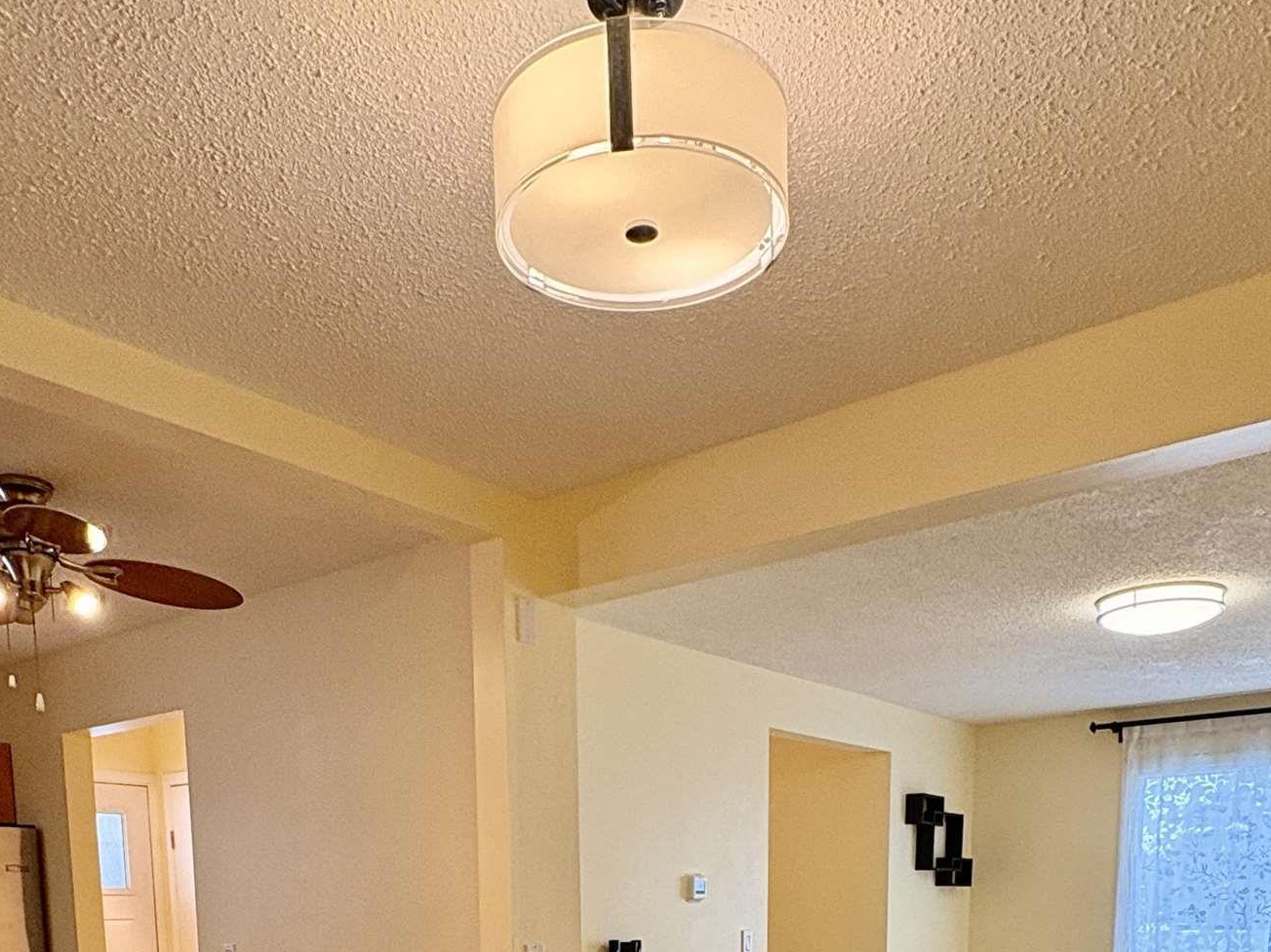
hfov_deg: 55.4
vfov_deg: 35.4
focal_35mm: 33
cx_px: 627
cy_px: 1095
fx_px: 1212
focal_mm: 2.22
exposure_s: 1/120
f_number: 2.2
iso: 160
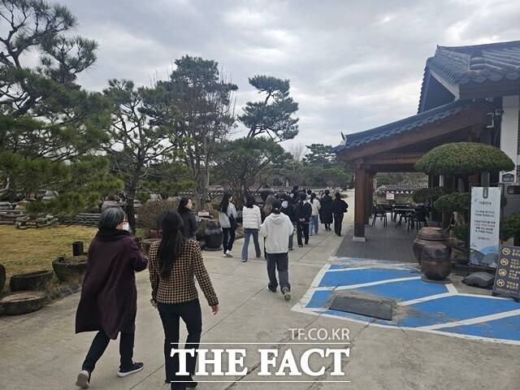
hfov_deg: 73.9
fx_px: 346
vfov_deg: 58.9
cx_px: 260
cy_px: 195
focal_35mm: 23
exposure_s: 1/485
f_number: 1.8
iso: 40
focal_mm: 5.4
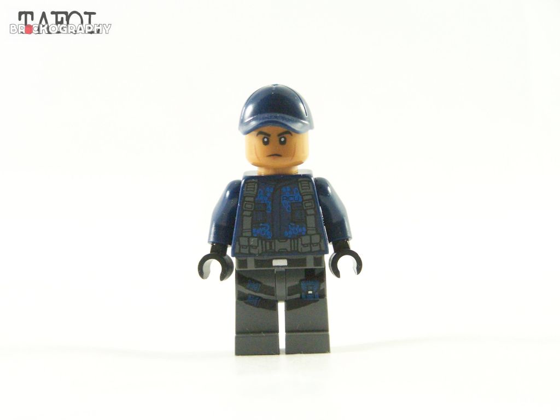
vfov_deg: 14.1
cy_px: 210
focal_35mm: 105
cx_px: 280
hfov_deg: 18.7
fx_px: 1699
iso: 400
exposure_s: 1/60
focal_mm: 17.5
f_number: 3.6
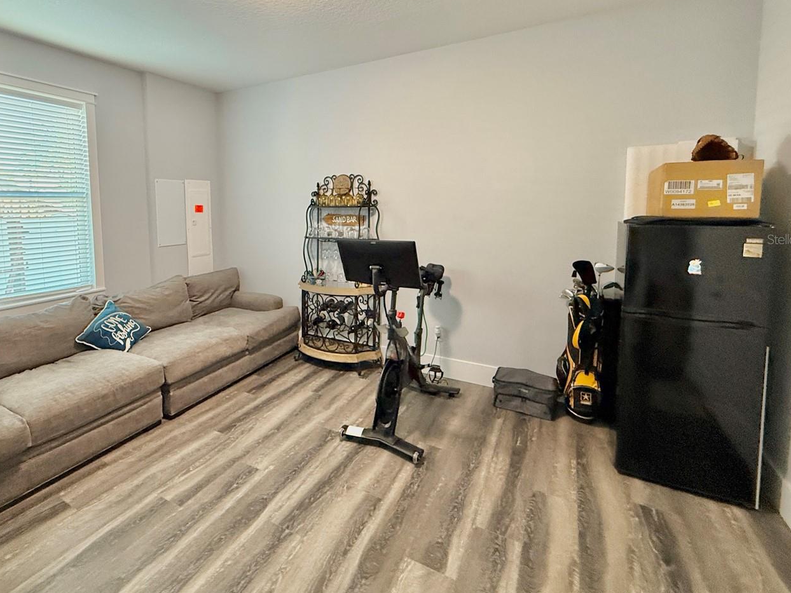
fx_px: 411
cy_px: 239
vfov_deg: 70.9
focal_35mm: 18
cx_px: 319
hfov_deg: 86.7
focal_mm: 2.22
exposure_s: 1/60
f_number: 2.2
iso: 500
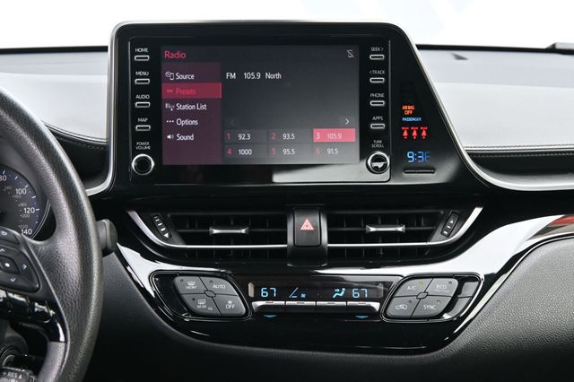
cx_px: 287
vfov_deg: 18.2
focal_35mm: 75
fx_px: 1195
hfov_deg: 27.0
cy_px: 191
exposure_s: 1/125
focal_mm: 50
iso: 900
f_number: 6.3
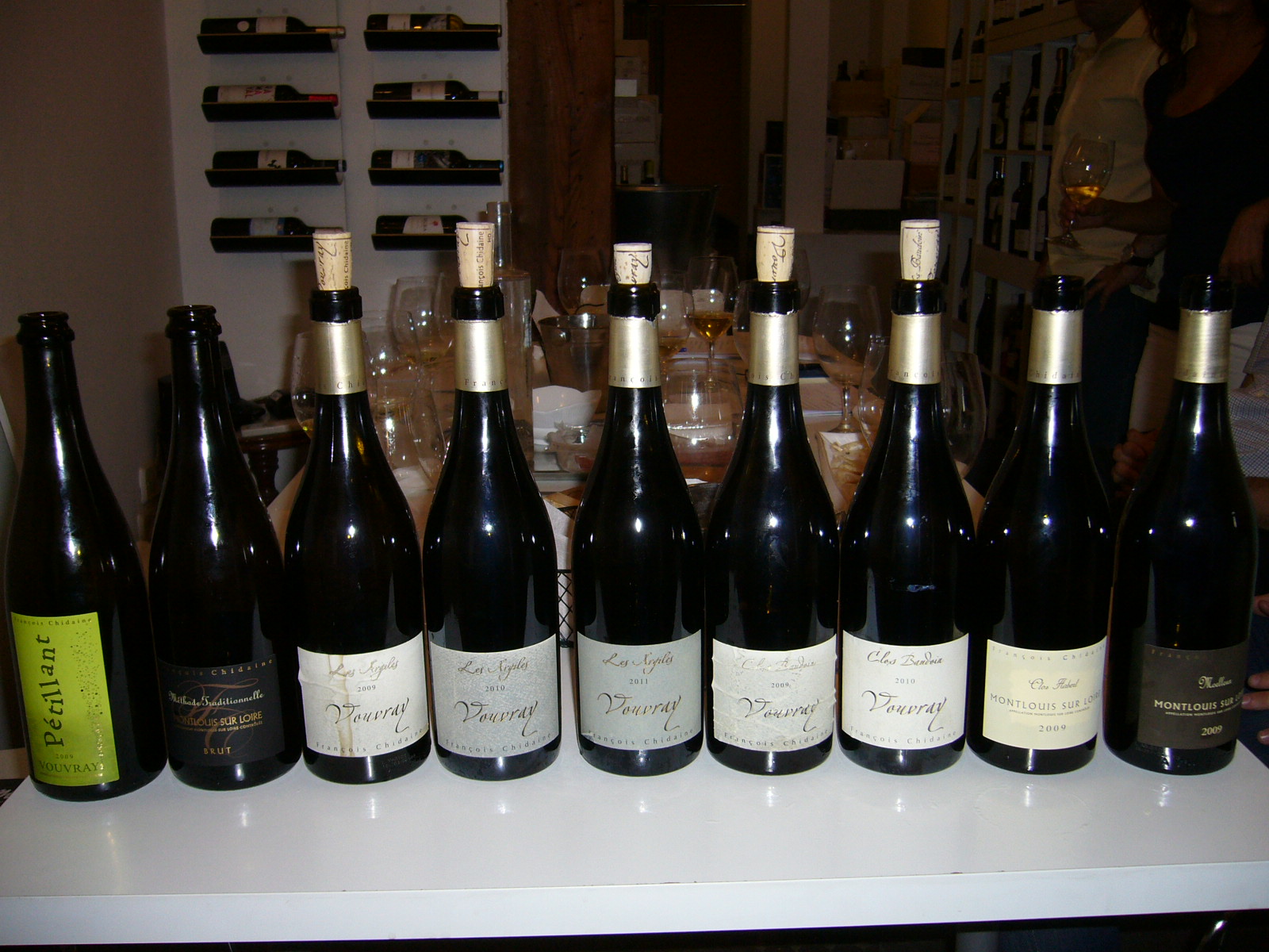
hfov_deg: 52.6
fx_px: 1283
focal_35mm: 35
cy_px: 476
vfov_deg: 40.7
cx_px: 634
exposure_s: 1/60
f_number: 2.8
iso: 100
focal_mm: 5.8
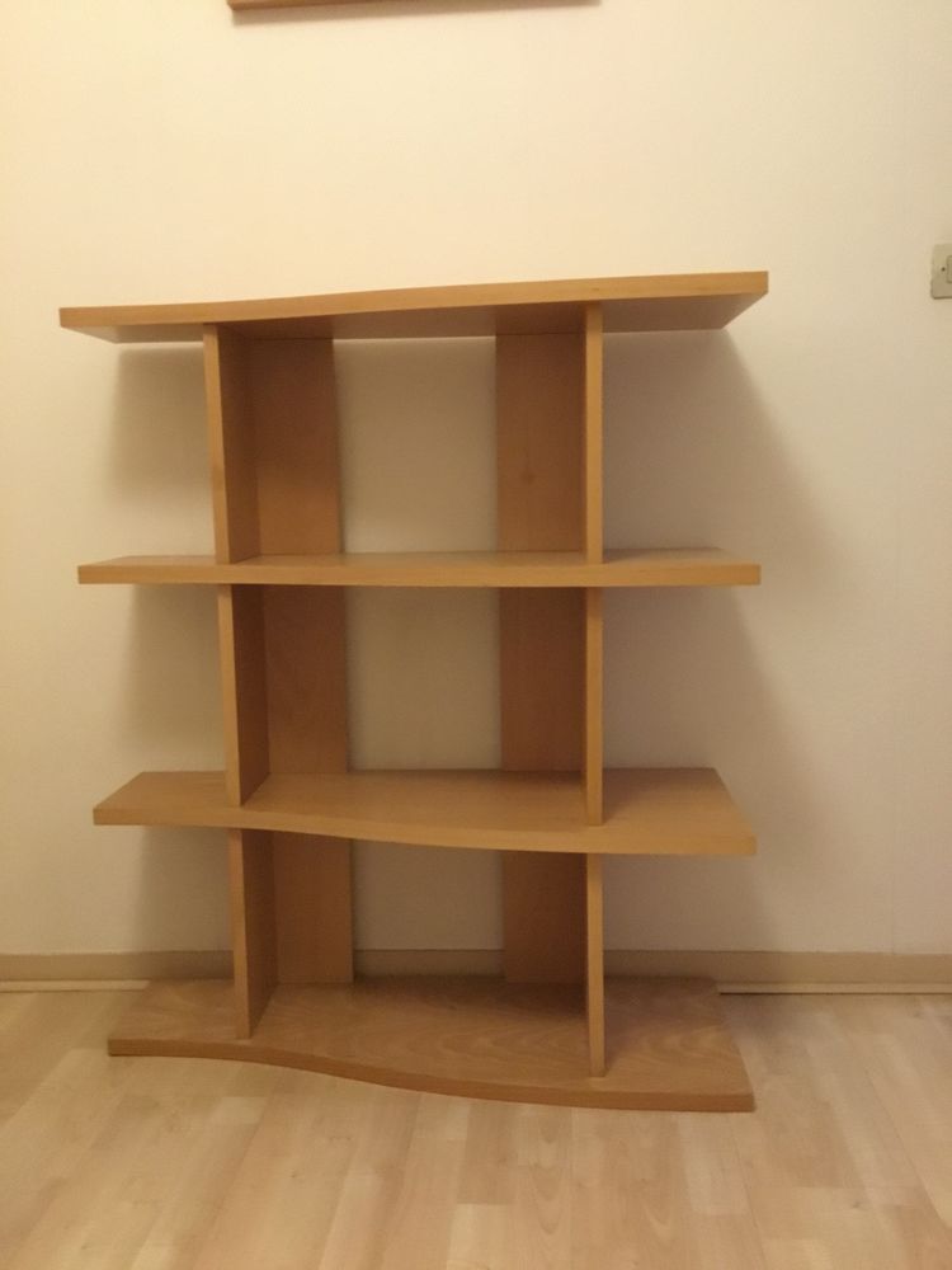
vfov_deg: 58.4
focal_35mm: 31
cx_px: 476
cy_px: 635
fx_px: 1137
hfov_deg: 45.4
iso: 800
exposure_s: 1/17
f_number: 2.4
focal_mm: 3.3
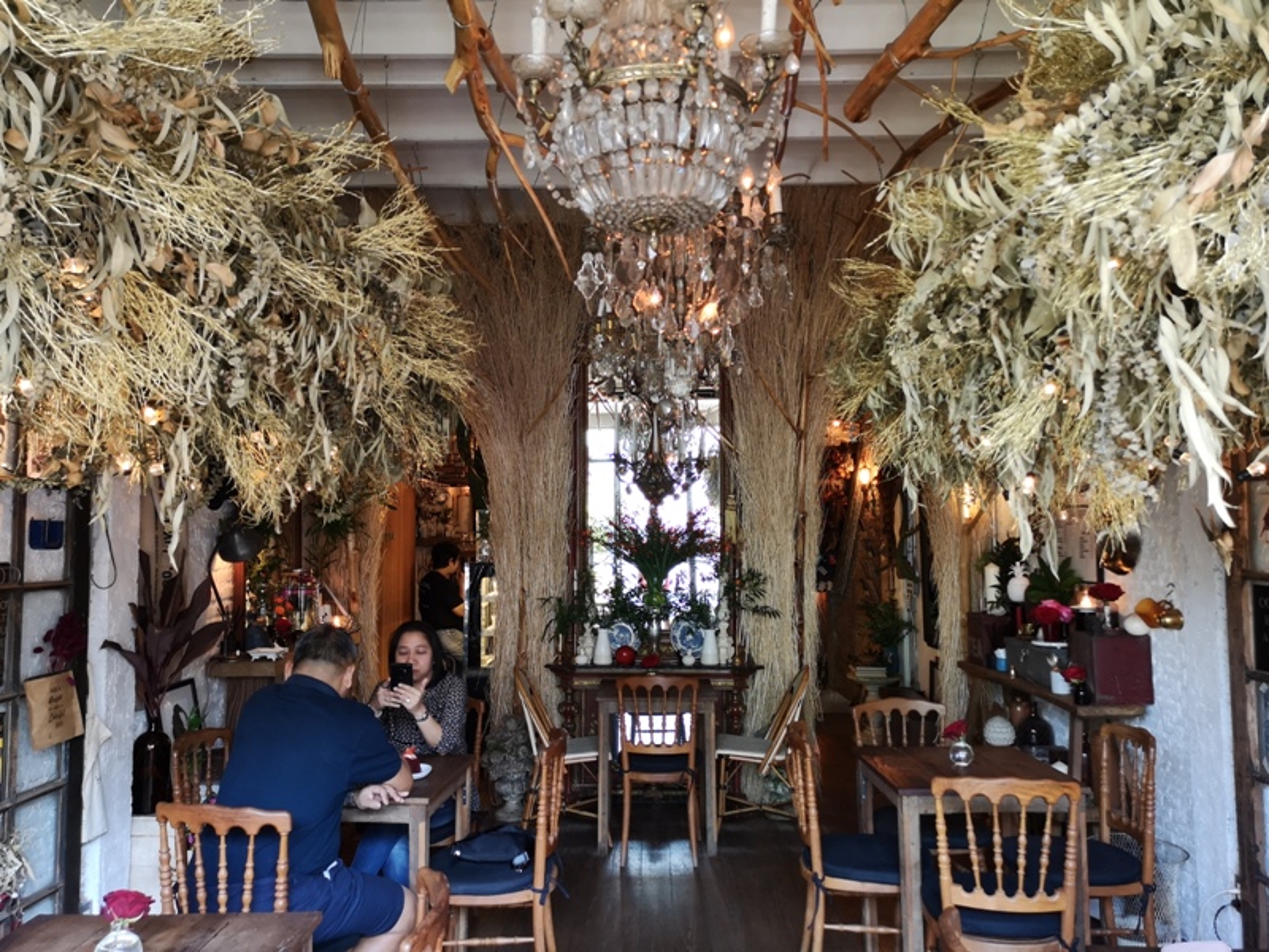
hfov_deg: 65.3
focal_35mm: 27
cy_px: 476
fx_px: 990
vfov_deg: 51.4
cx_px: 634
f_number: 1.8
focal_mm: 3.95
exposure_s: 1/33.3
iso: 250
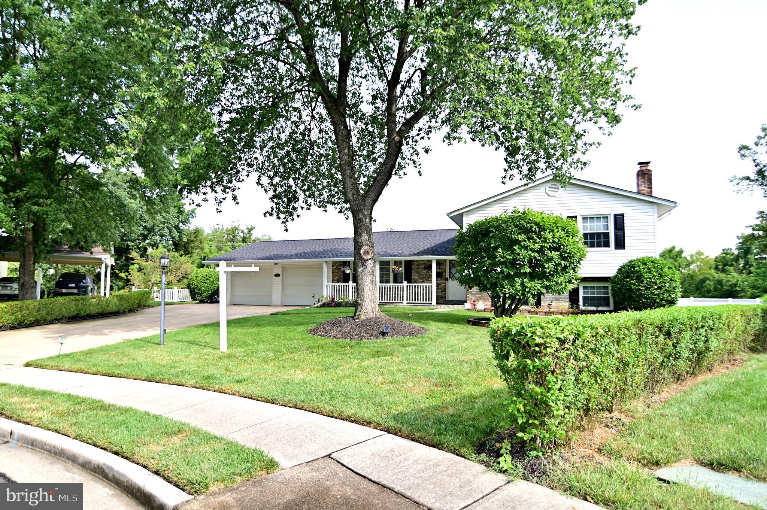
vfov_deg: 59.4
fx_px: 447
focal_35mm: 21
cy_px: 255
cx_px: 384
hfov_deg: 81.2
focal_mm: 21
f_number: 2.8
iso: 100
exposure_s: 1/640
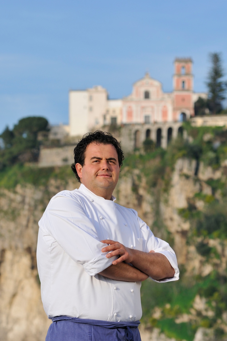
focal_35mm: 158
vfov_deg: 13.1
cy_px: 170
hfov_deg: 8.7
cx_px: 114
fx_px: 1493
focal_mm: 105
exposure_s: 1/800
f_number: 5.6
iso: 200
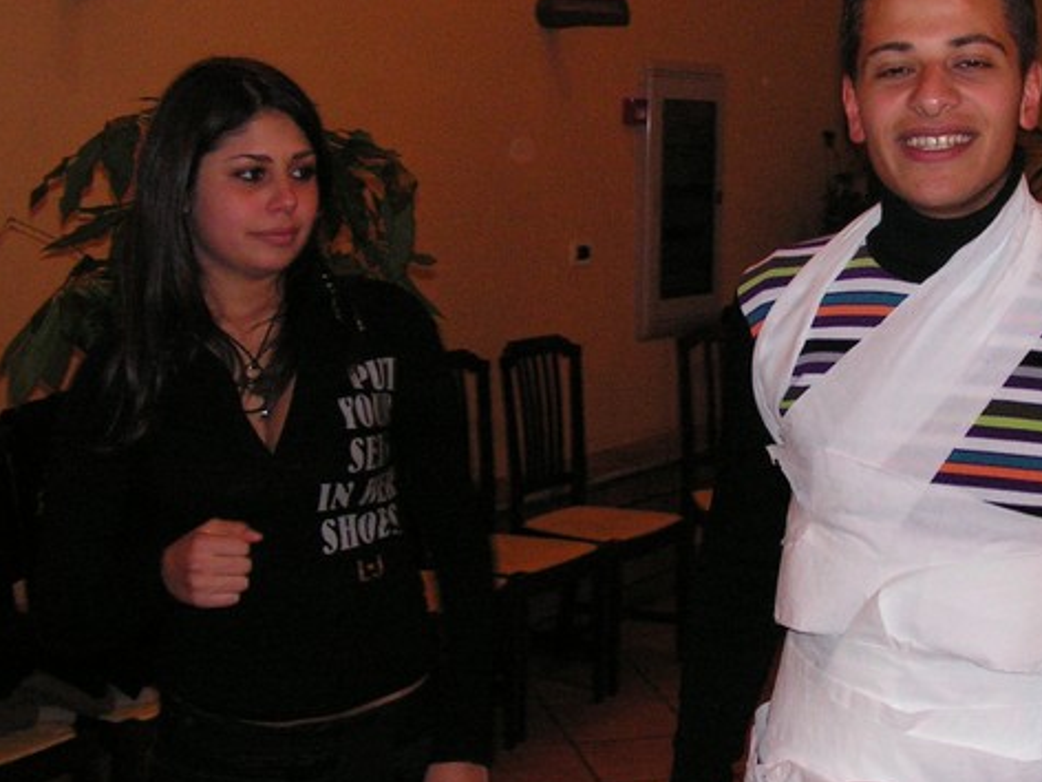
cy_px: 378
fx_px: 1836
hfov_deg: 31.0
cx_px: 810
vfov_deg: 24.0
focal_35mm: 61
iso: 200
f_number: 3.2
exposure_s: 1/40
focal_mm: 6
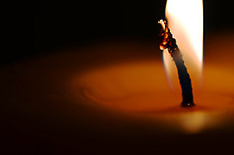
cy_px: 16
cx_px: 168
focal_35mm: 224
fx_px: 1455
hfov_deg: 9.2
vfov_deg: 6.1
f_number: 4
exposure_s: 1/30
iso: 50
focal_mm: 105
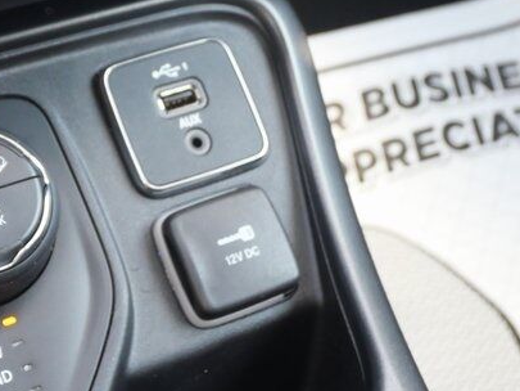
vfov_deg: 15.7
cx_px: 130
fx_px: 1367
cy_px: -58
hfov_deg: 21.3
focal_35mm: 91
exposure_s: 1/60
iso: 1250
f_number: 4.2
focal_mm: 18
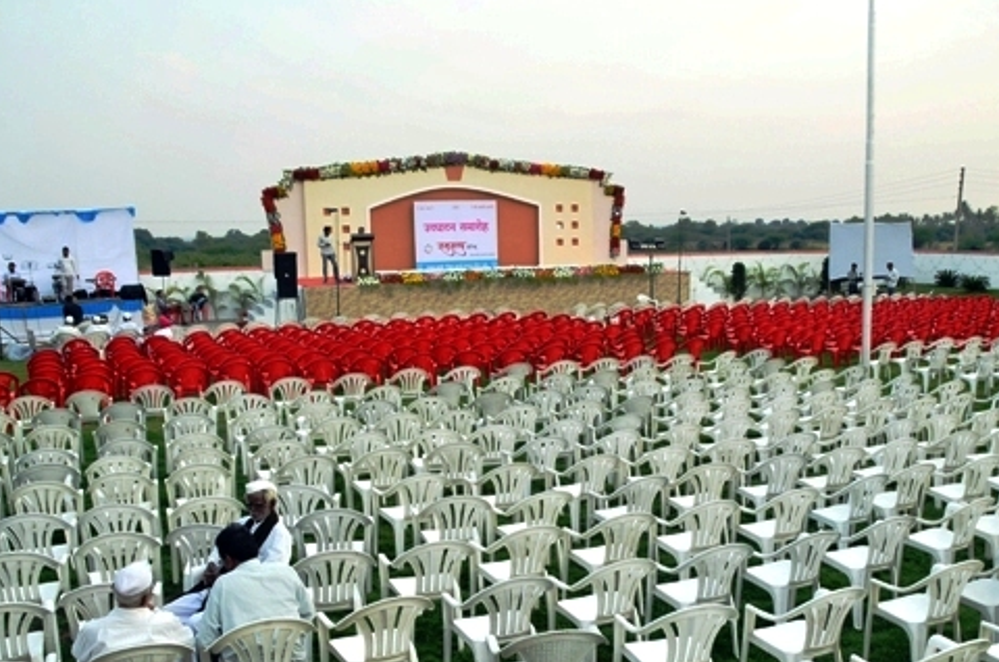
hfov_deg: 53.0
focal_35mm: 36
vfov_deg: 36.5
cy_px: 425
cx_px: 568
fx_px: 997
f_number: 7.1
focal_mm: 18
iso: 320
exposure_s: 1/250
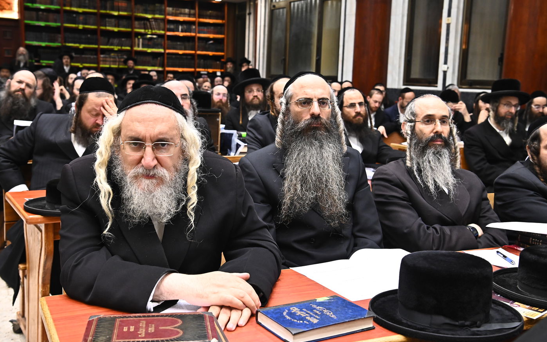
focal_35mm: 43
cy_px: 164
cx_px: 274
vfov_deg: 29.9
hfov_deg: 46.2
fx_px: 641
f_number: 6.3
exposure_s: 1/200
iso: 2500
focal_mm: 42
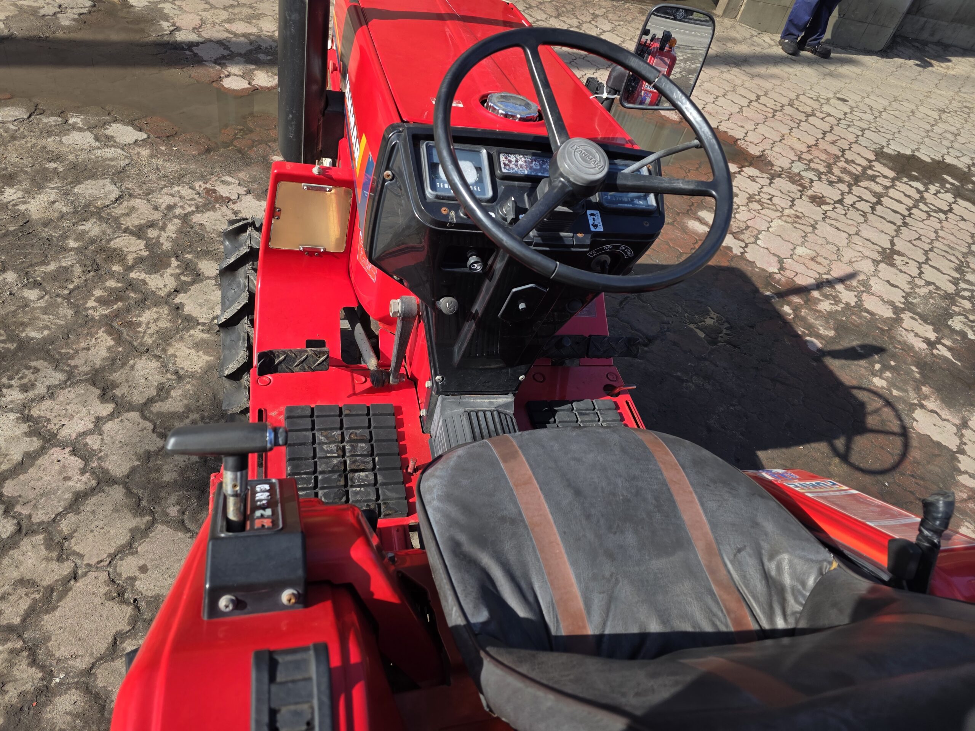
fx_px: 648
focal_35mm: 23
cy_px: 366
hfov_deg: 73.9
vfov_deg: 58.9
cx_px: 488
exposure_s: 1/2828
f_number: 1.7
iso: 80
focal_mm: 6.3
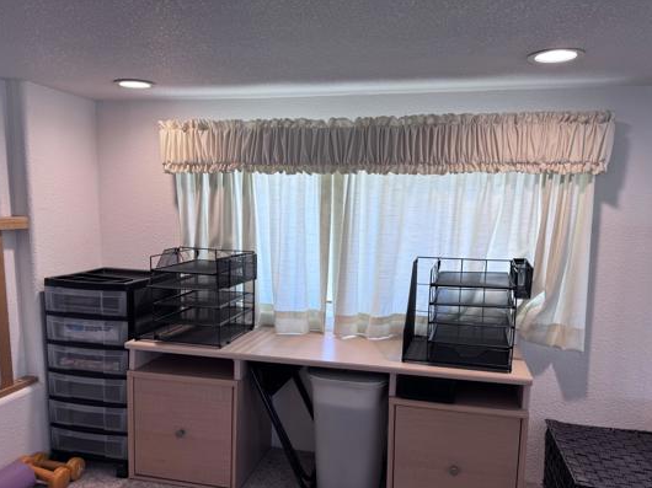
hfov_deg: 61.7
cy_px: 293
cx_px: 310
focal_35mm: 29
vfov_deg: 47.9
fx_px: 546
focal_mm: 6.76
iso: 100
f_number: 1.78
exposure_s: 1/120
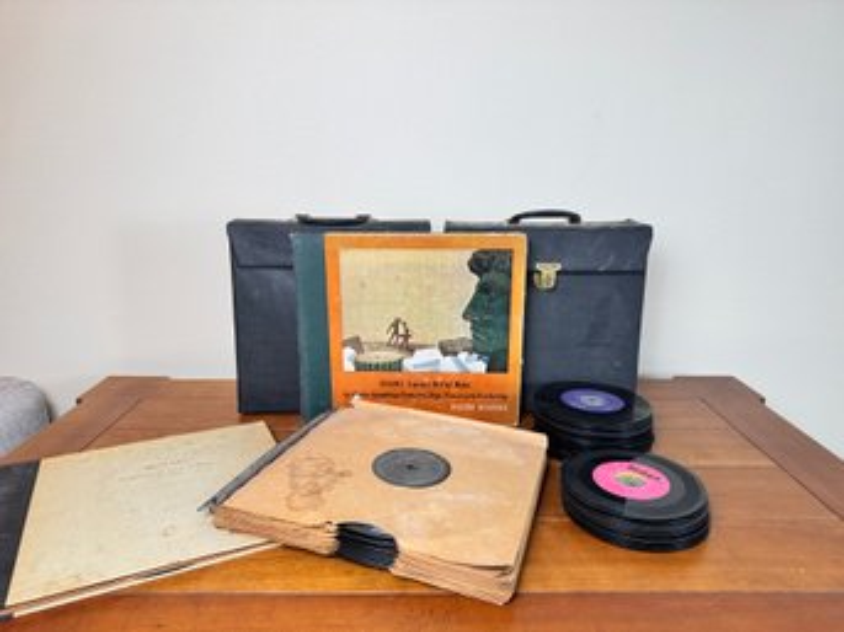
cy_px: 316
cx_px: 422
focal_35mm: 24
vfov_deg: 56.8
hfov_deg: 71.6
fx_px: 585
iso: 160
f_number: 1.78
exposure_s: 1/120
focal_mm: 6.76
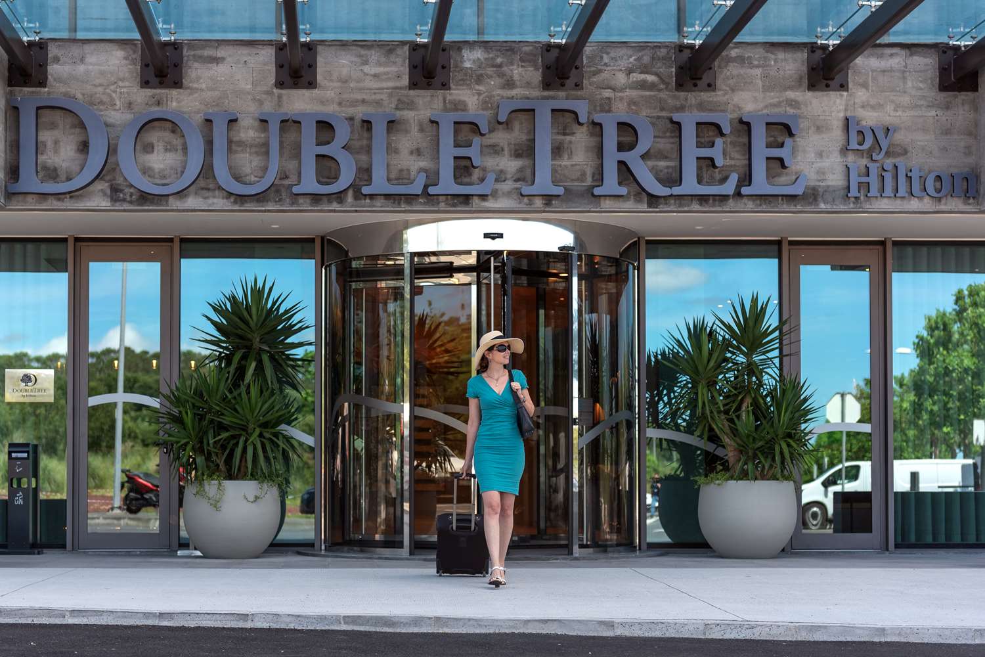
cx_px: 492
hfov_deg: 32.4
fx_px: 1696
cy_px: 328
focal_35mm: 62
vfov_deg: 21.9
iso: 100
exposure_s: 1/640
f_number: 2.8
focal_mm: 62
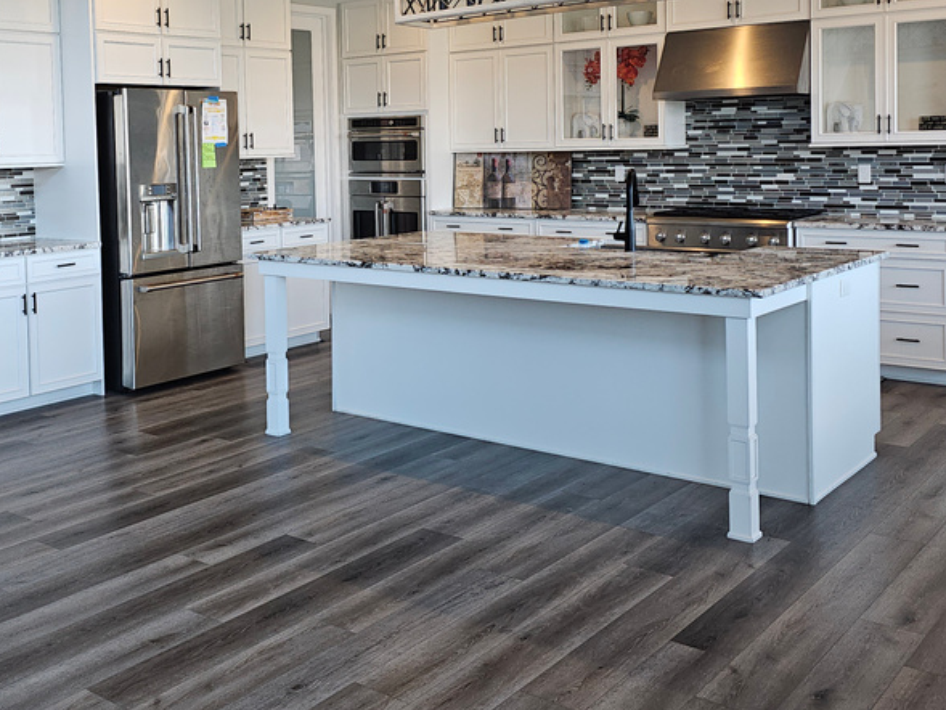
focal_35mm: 40
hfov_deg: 46.2
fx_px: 1093
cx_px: 328
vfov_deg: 35.3
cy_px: 190
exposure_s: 1/60
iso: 64
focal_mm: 6.3
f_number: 1.7
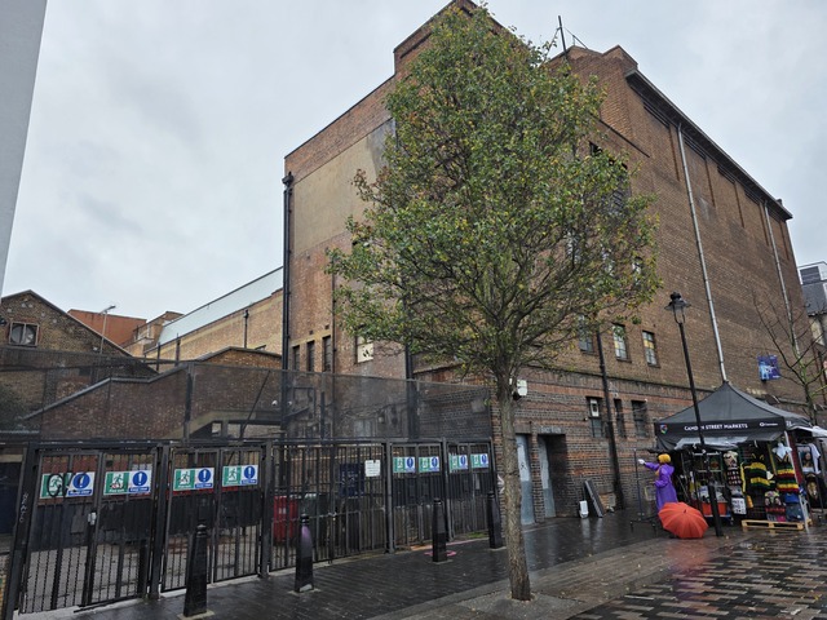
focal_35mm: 23
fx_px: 549
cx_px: 414
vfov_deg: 58.9
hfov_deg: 73.9
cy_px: 310
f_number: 1.7
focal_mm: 6.3
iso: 32
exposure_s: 1/359
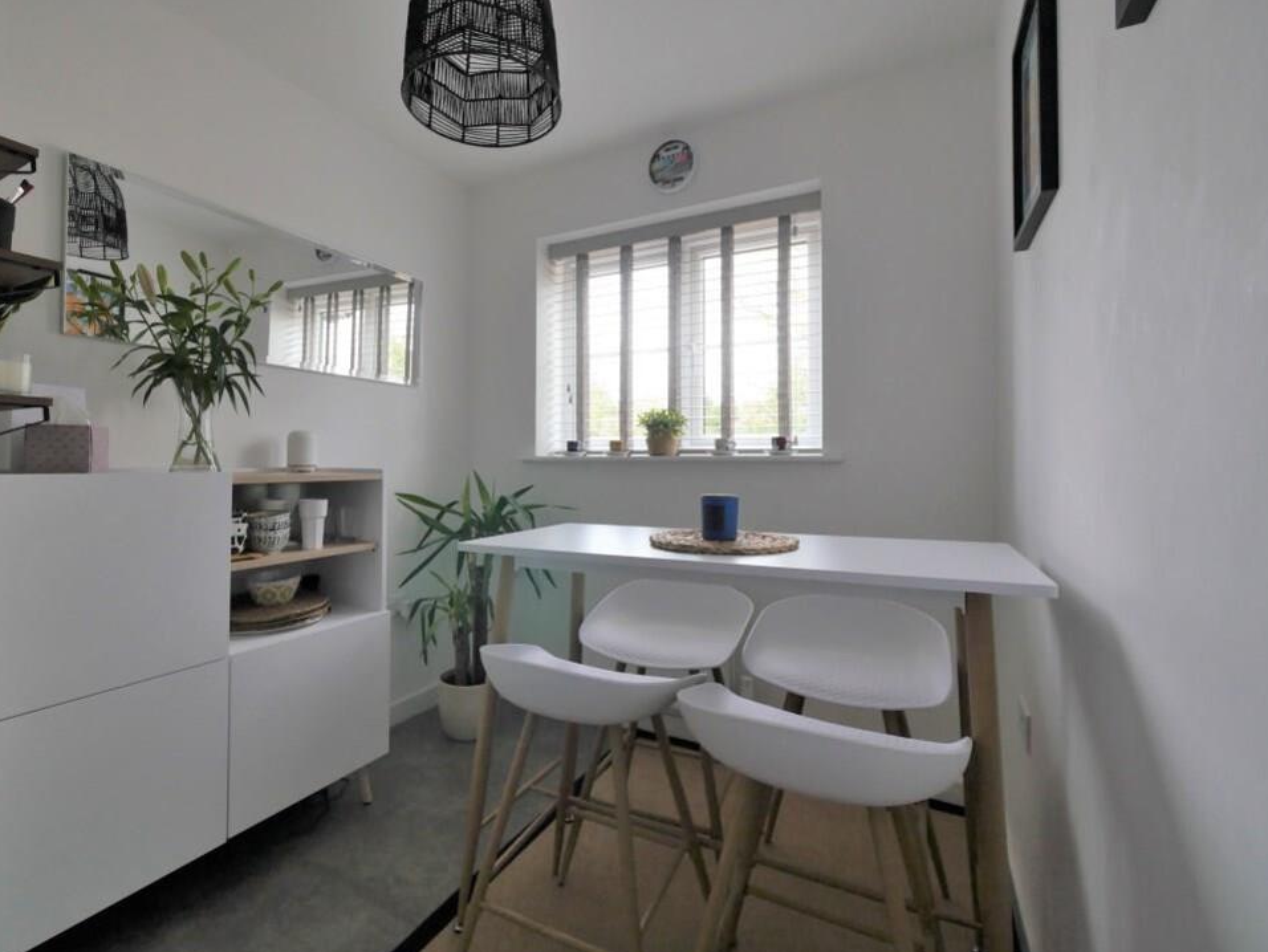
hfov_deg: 98.1
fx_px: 550
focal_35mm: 15
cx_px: 607
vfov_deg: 81.8
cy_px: 462
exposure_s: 1/60
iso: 250
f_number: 4
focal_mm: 7
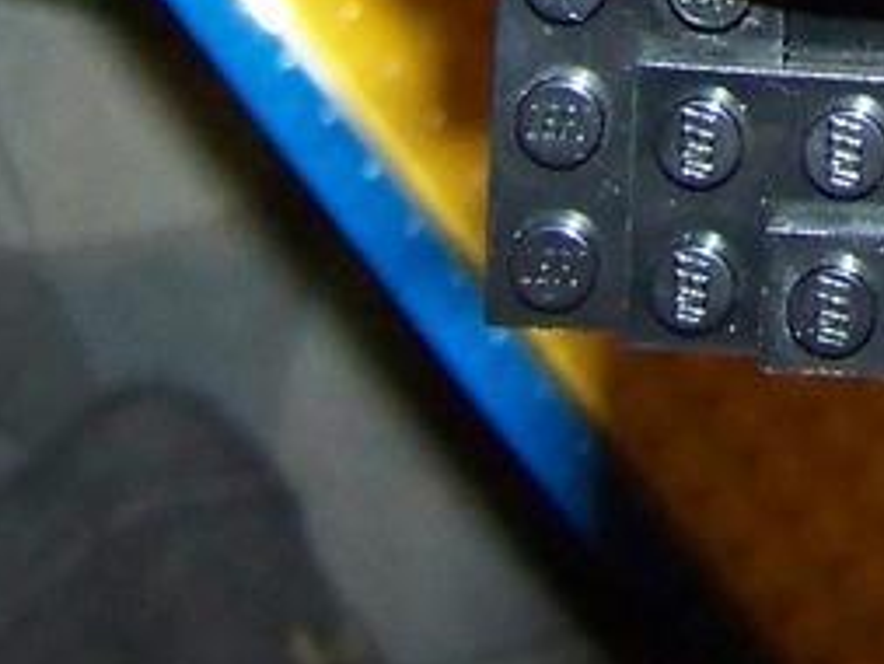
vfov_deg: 6.0
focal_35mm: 231
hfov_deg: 8.4
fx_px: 5902
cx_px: 1370
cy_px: -1167
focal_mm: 6.3
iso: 200
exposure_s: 1/30
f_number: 2.8
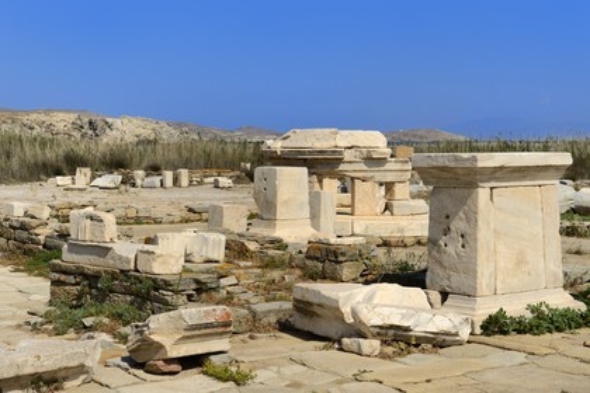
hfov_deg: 32.4
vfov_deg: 21.9
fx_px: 1016
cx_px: 295
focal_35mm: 62
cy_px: 196
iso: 200
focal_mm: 62
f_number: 11
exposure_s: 1/500
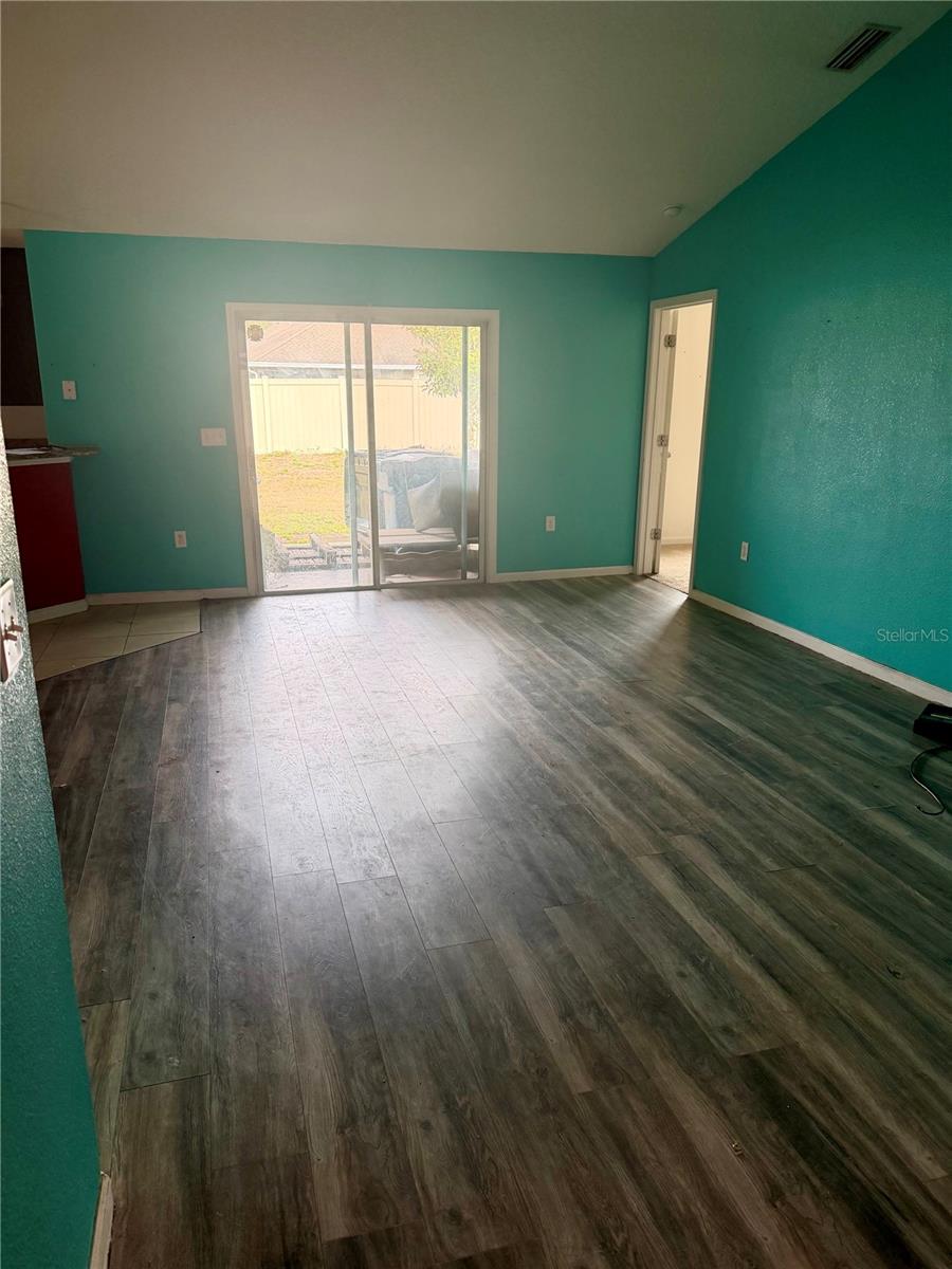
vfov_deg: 71.6
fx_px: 880
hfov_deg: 56.8
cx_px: 476
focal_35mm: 24
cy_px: 634
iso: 200
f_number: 1.78
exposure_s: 1/92
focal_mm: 6.76
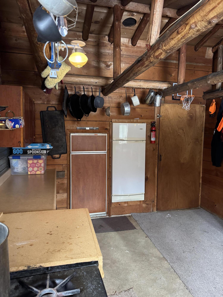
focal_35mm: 24
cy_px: 148
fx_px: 206
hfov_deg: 56.8
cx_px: 112
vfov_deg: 71.6
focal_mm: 6.76
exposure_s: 1/60
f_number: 1.78
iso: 800
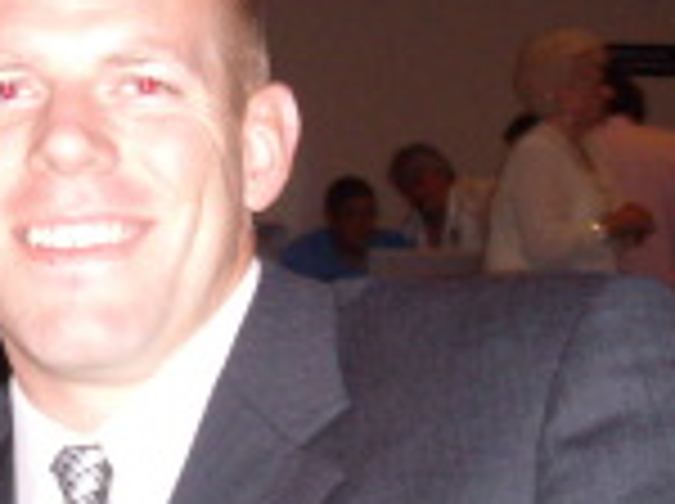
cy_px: 164
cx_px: -63
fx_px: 2219
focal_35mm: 114
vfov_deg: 12.9
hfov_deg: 16.8
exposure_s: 1/60.2
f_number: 3.5
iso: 192
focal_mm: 6.4
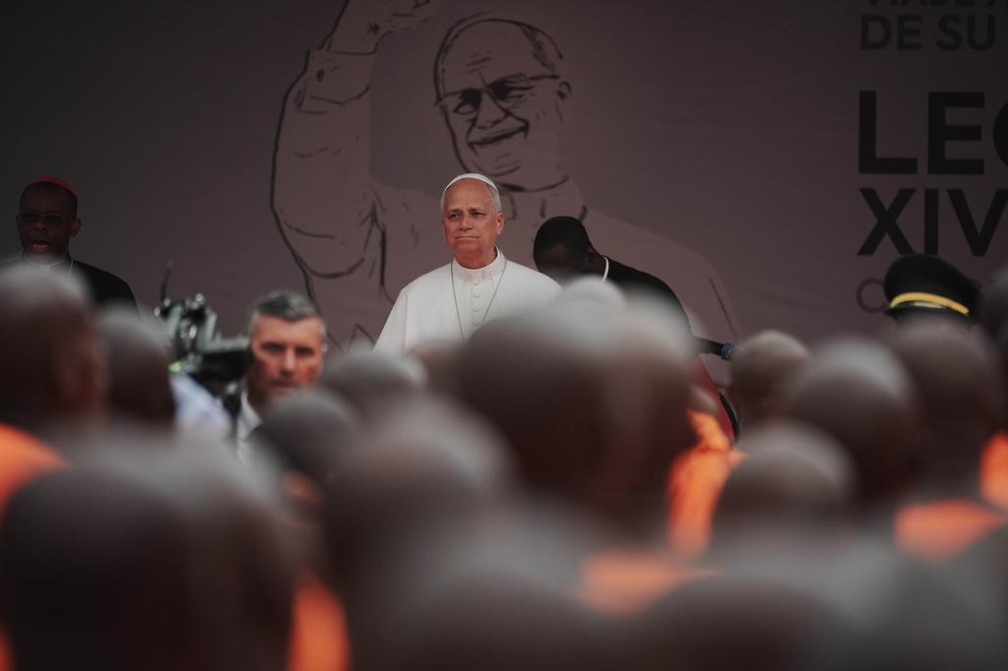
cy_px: 336
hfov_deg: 5.2
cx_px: 504
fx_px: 11196
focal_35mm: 400
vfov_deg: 3.4
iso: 1250
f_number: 5.6
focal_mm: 400
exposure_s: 1/1250
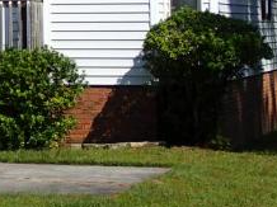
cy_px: -91
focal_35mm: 203
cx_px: -174
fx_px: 1623
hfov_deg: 9.4
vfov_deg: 7.2
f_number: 13
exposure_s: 1/125
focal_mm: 8.41
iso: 100
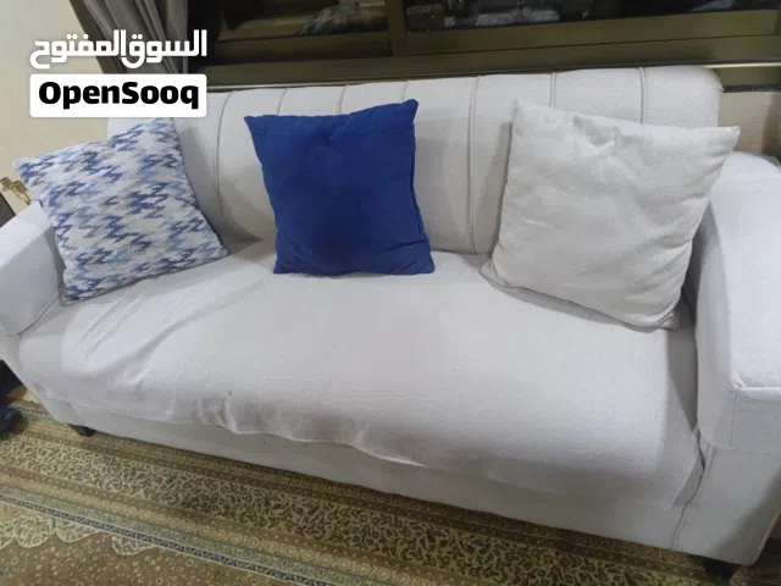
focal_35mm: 25
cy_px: 293
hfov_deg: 69.4
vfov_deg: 54.9
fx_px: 564
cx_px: 390
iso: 882
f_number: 1.69
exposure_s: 1/50
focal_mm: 4.76
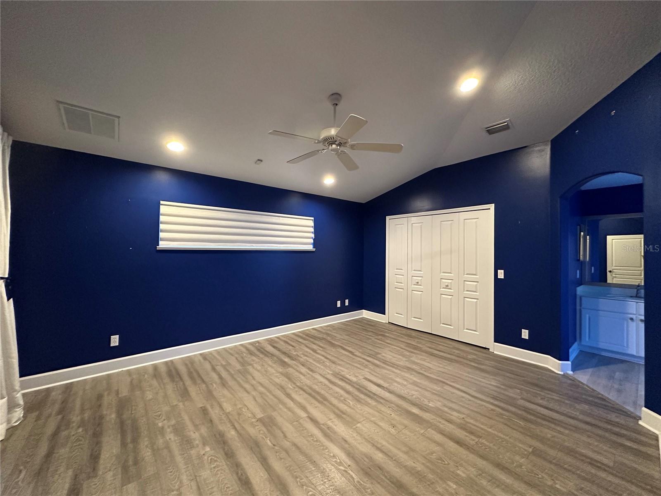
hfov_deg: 102.1
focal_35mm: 14
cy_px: 248
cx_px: 330
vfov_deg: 85.7
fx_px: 267
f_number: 2.2
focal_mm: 2.22
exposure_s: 1/60
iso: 500
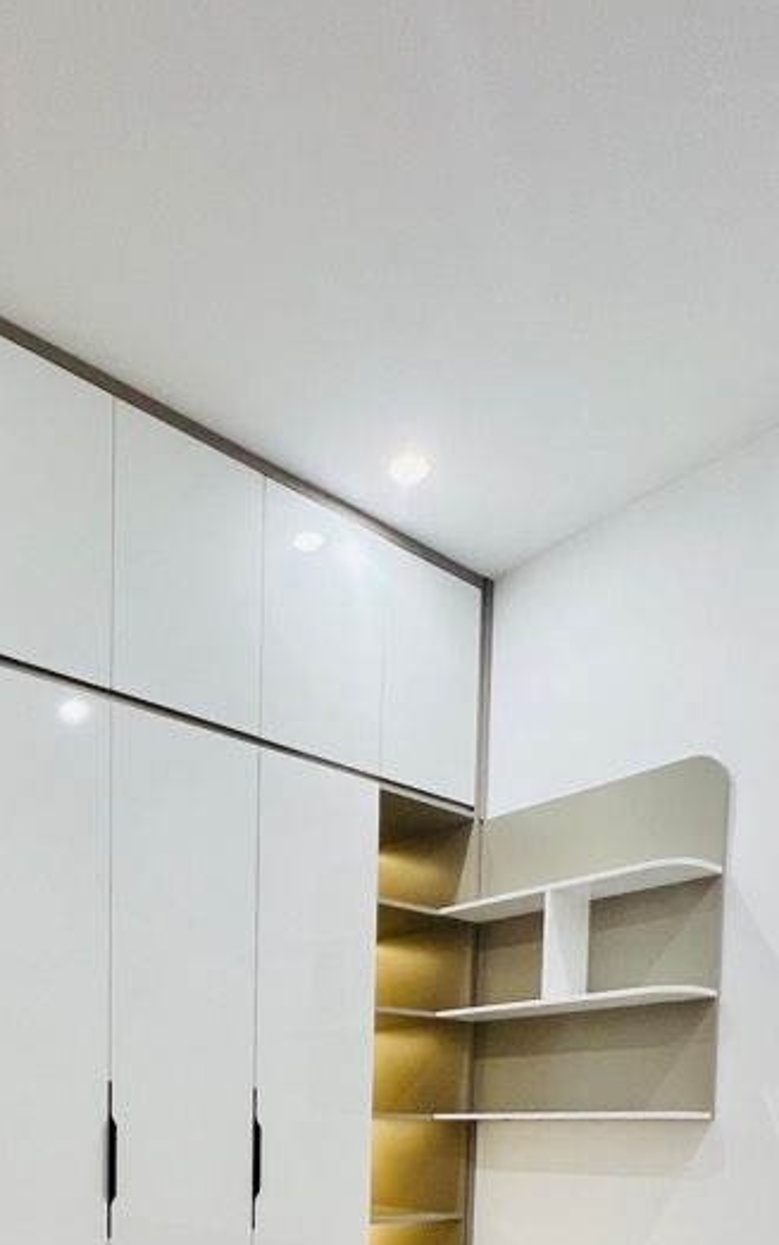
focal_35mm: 27
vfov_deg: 55.6
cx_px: 207
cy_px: 1197
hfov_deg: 44.7
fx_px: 917
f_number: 1.8
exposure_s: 1/100
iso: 125
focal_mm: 1.57
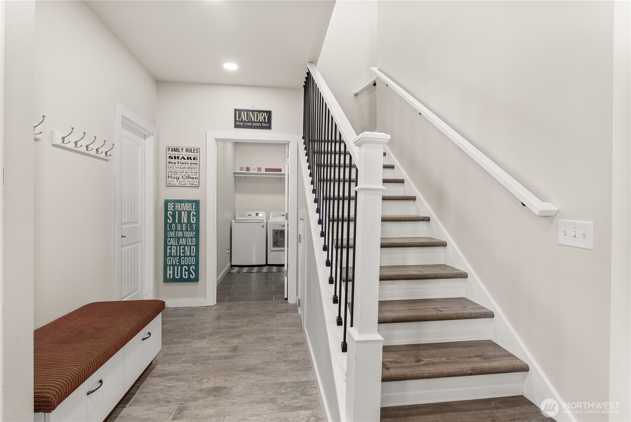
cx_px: 316
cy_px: 211
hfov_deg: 93.2
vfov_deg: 70.5
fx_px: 298
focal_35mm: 17
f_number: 10
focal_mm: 17
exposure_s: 1/2.5
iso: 500
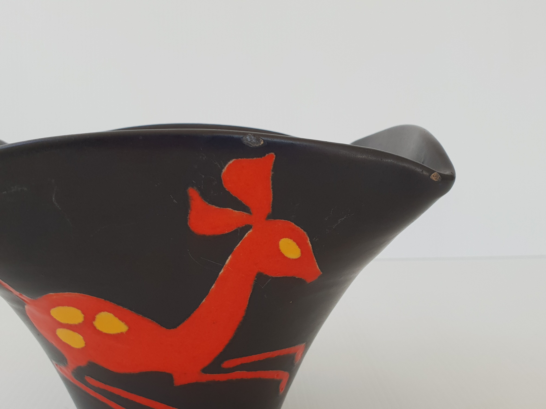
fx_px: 410
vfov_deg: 53.1
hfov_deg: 67.3
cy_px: 204
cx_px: 273
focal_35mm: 26
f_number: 2.4
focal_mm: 4.3
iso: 80
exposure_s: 1/100
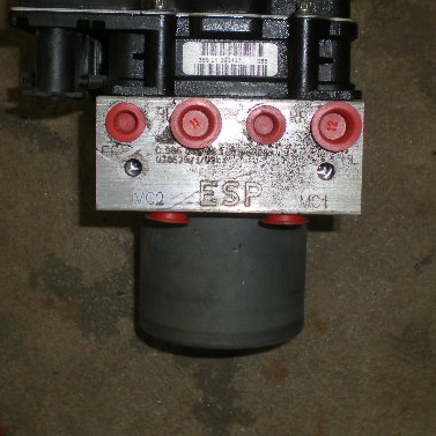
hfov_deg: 30.0
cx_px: 220
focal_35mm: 57
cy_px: 172
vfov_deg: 30.0
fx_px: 812
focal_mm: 6.3
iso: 64
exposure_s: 1/60
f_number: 3.1
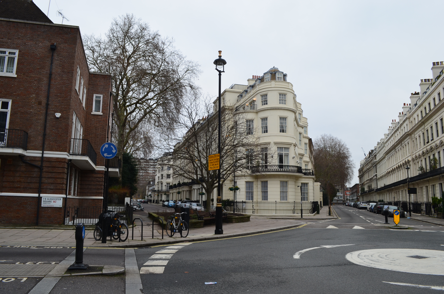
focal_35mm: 27
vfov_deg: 47.7
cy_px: 147
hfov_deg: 67.5
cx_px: 222
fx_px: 332
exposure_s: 1/60
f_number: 10
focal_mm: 18
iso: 320
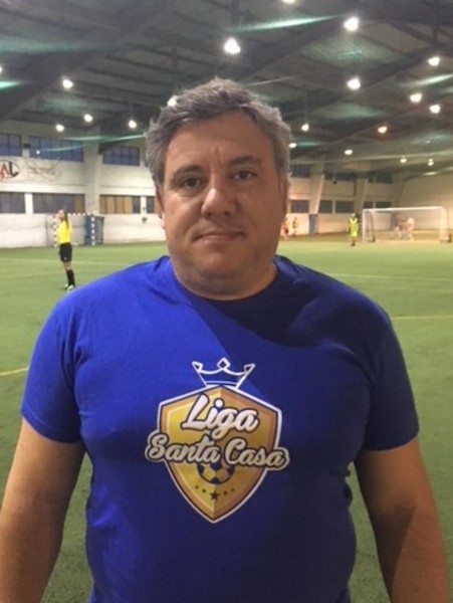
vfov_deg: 61.6
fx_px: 505
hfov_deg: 48.3
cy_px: 302
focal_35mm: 29
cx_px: 226
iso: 500
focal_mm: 4.15
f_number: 2.2
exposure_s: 1/17
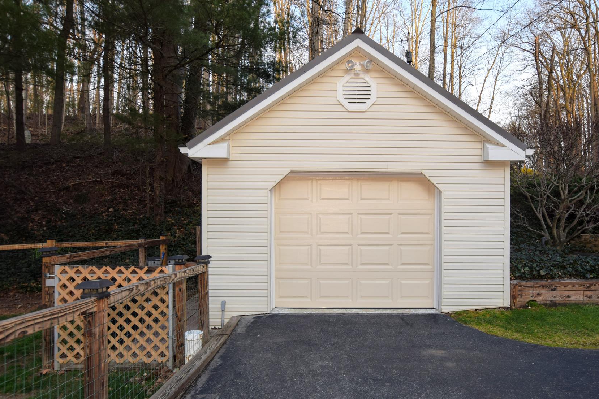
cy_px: 224
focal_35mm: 21
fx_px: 354
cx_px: 327
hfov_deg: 80.2
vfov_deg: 58.6
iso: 180
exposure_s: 1/125
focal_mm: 11.5
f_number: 5.6
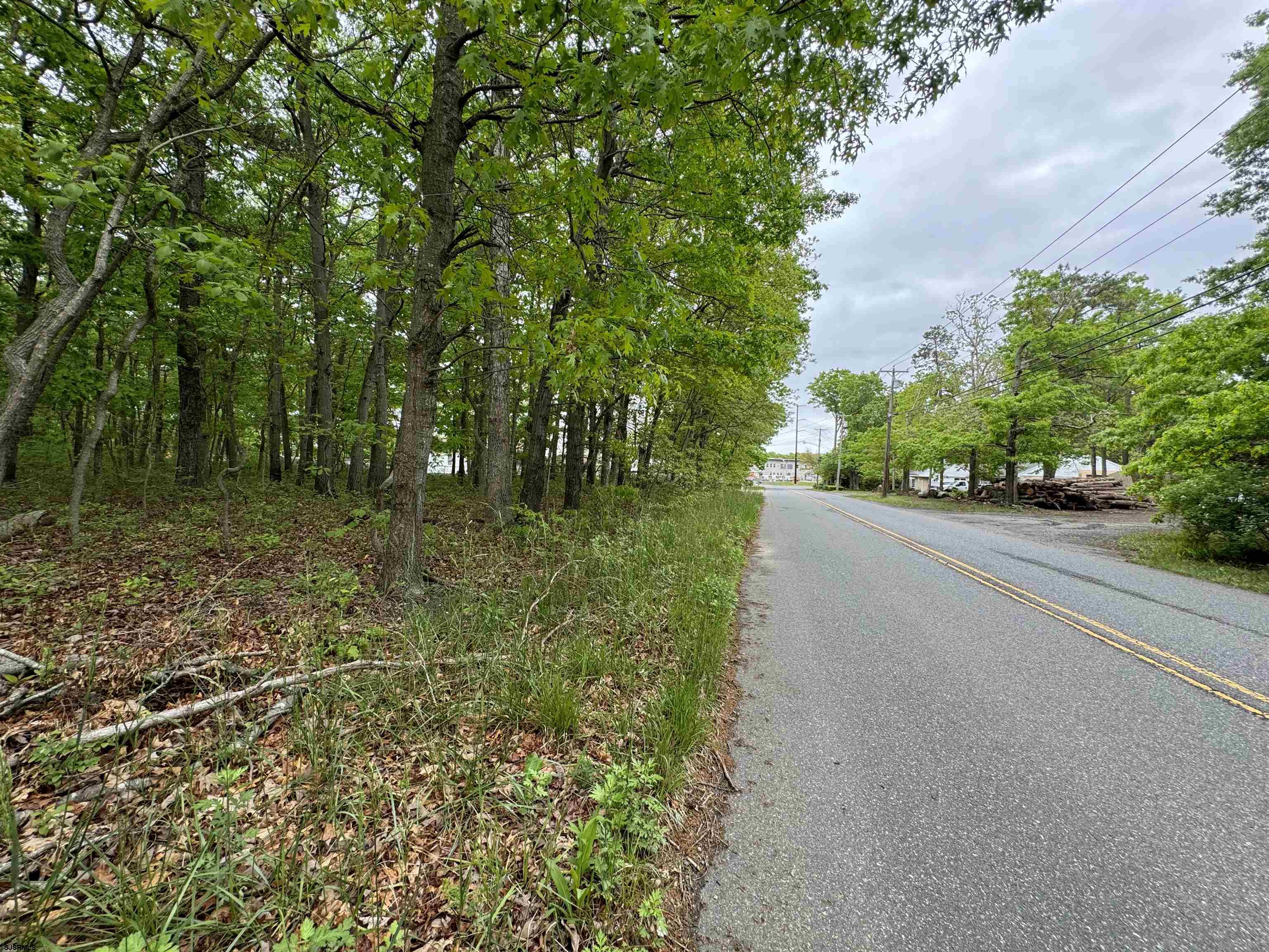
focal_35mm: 14
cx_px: 634
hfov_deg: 102.1
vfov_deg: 85.7
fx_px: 513
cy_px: 476
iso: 40
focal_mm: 2.22
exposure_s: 1/277
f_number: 2.2
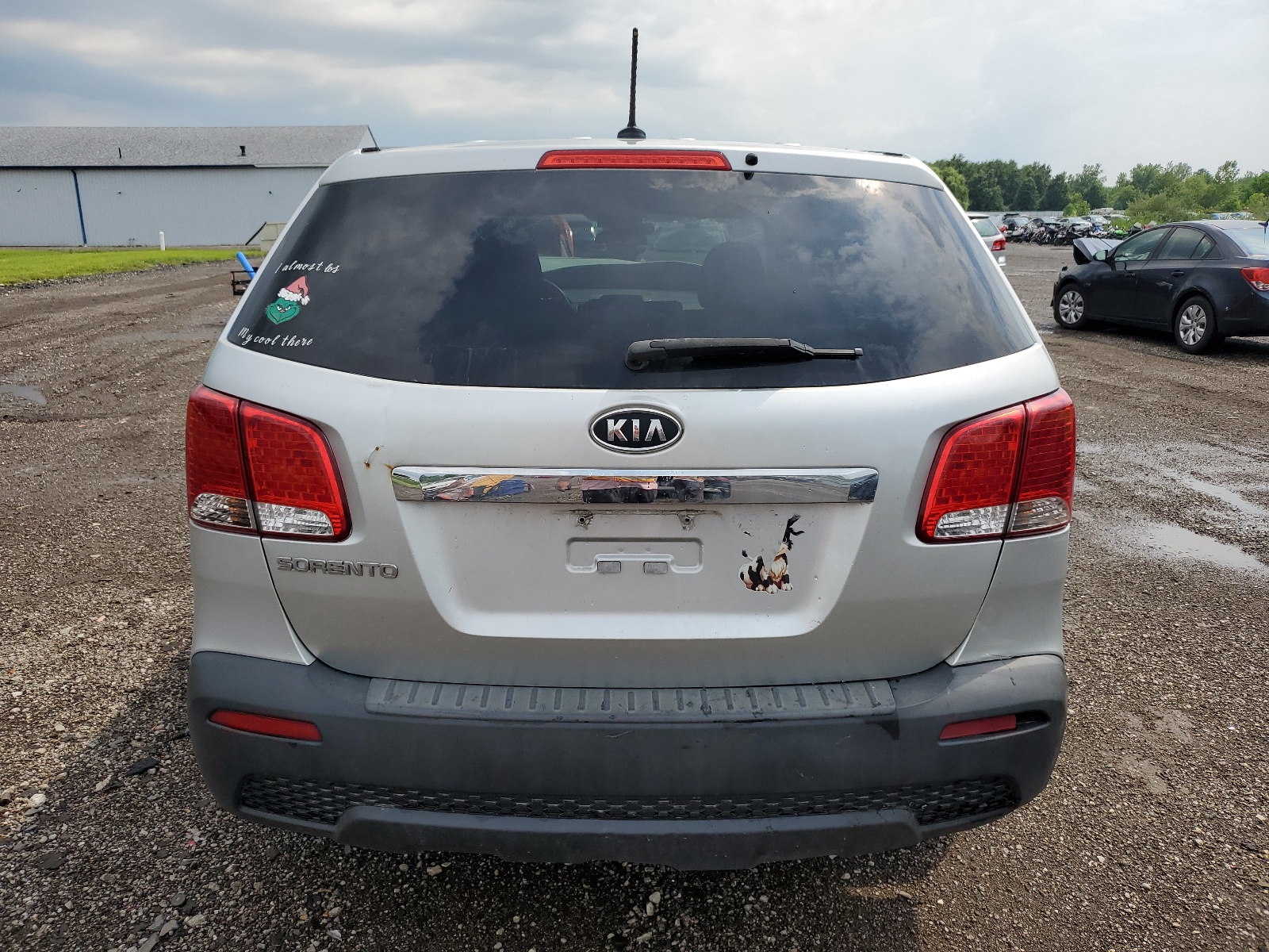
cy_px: 476
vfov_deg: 53.1
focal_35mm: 26
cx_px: 634
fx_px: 953
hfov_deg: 67.3
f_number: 1.5
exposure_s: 1/5000
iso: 50
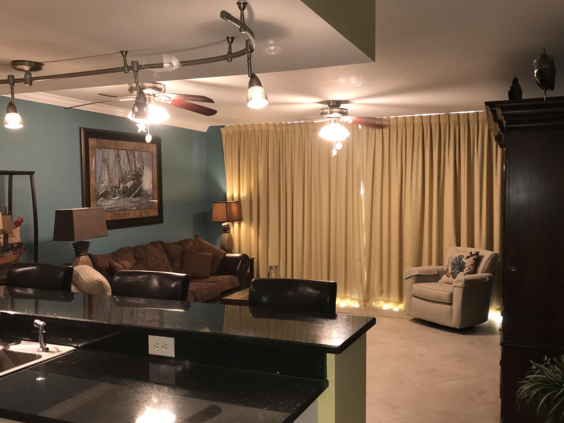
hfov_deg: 53.9
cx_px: 292
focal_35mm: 34
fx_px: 554
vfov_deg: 41.8
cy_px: 229
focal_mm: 3.99
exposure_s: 1/30
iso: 50
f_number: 1.8
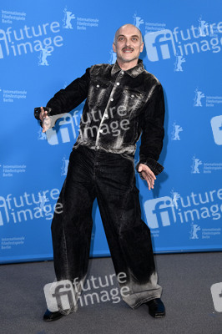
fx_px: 519
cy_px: 167
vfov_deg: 35.7
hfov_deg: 24.2
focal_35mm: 56
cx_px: 111
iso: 1000
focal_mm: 56
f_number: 5.6
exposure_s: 1/250
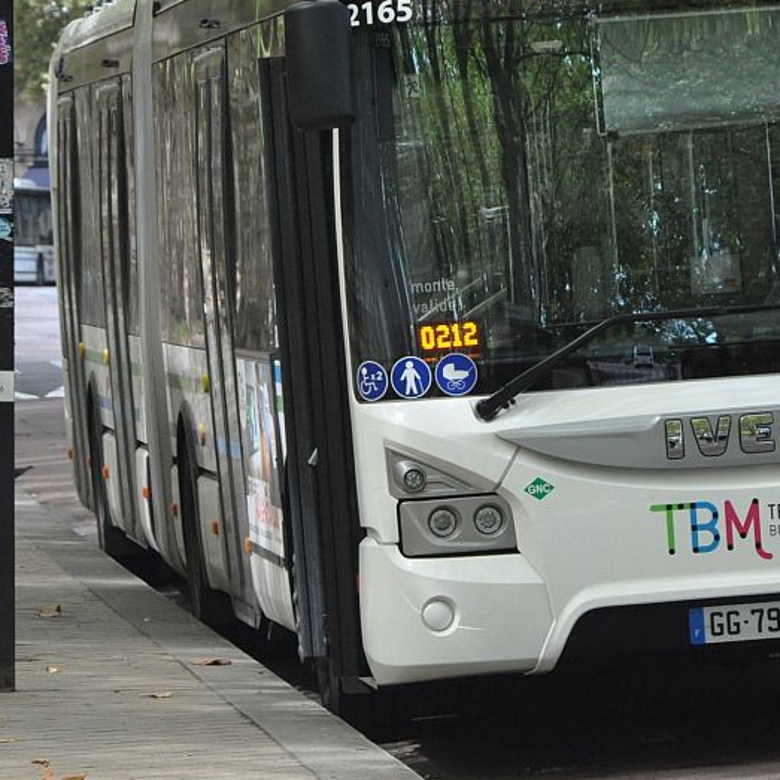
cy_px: 161
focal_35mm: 310
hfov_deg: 5.6
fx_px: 7903
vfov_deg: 5.6
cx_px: 696
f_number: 5.6
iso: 1250
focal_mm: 90
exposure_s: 1/500
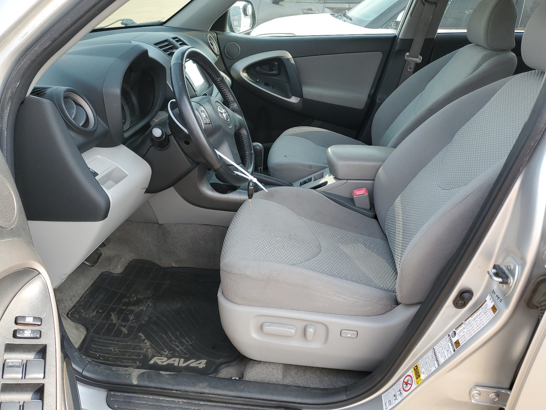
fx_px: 410
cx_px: 273
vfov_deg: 53.1
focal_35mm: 26
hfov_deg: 67.3
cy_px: 205
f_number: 1.5
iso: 50
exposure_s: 1/417
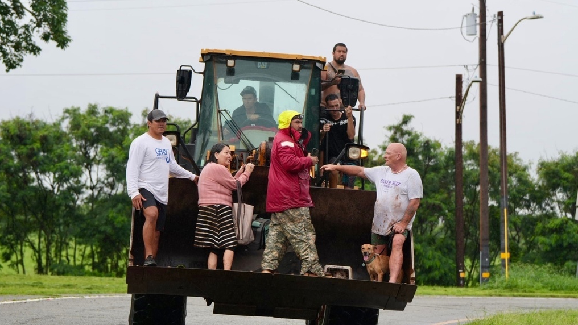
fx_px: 2308
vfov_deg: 8.1
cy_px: 178
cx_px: 288
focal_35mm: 151
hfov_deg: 14.3
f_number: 4
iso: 250
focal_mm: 95
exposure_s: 1/800
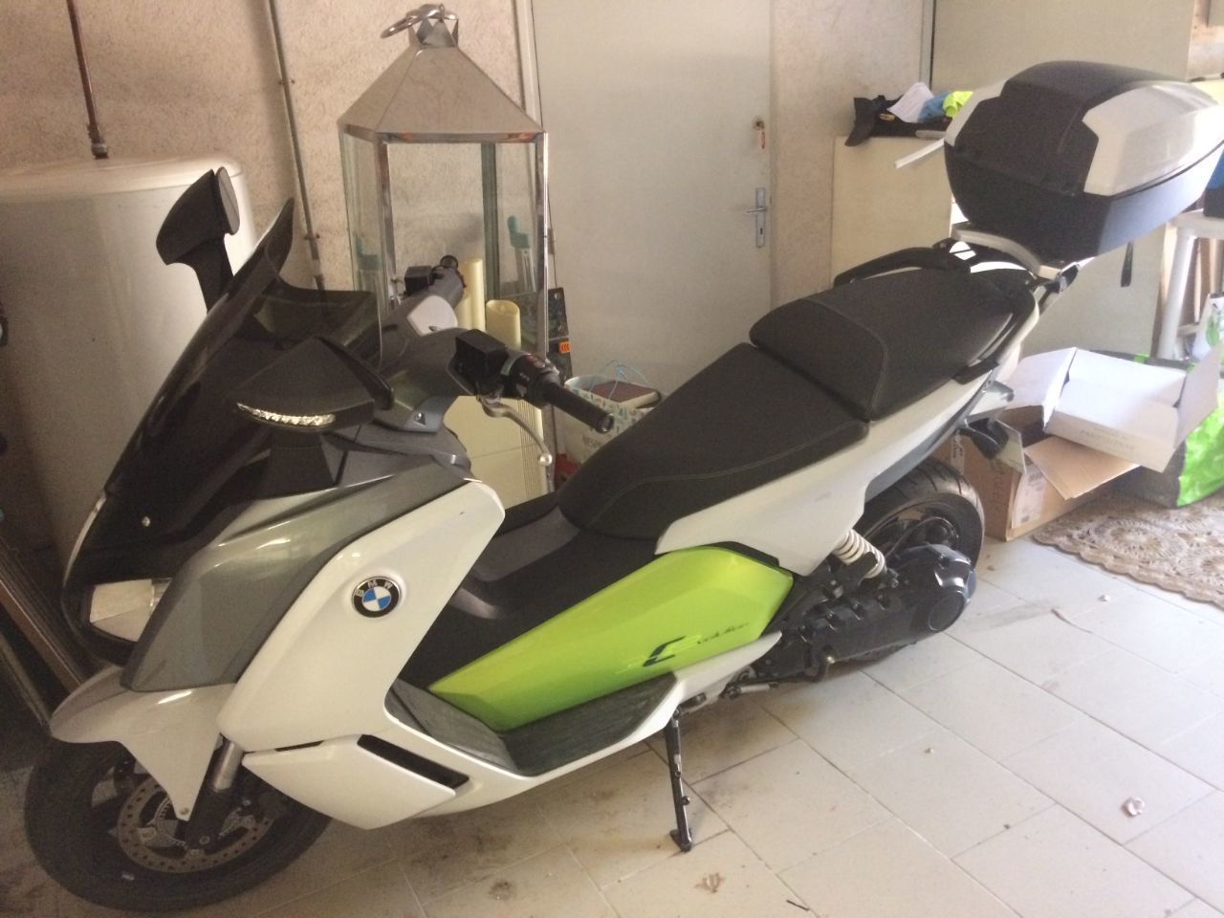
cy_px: 459
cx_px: 612
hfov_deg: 61.7
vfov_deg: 48.2
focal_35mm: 29
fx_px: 1025
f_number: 2.2
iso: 320
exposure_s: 1/25
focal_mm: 4.15
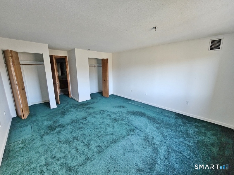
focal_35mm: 13
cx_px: 117
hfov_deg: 106.2
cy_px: 88
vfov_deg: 89.9
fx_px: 88
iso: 320
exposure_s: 1/60
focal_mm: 2.2
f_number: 2.2
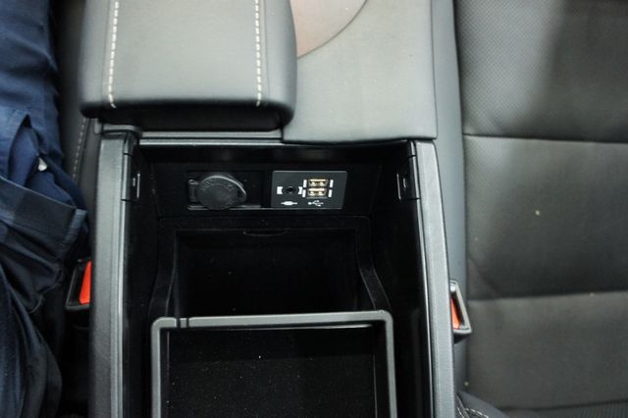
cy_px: 209
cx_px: 314
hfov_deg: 67.4
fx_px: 471
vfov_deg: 47.9
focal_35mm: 27
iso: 1600
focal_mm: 18
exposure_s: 1/13
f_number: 3.5
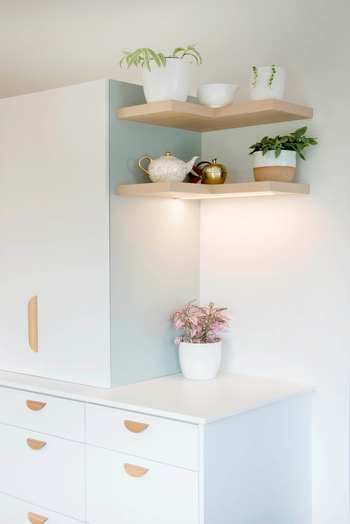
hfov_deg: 29.3
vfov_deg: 42.7
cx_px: 175
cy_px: 262
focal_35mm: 46
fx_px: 670
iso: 250
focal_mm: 46
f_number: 13
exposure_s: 1/6
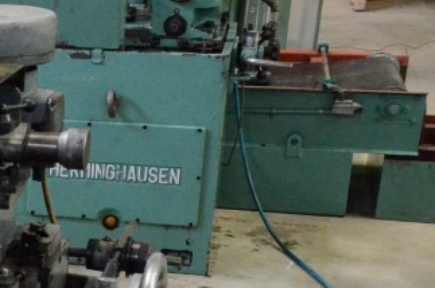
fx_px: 1339
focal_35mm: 111
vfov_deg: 12.0
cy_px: 358
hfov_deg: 16.6
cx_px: -239
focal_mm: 22
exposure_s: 1/100
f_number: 5
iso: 6400
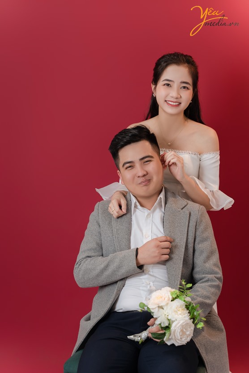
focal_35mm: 70
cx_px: 124
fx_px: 726
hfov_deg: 19.5
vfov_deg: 28.8
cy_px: 186
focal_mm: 70
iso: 50
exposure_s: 1/100
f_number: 3.2
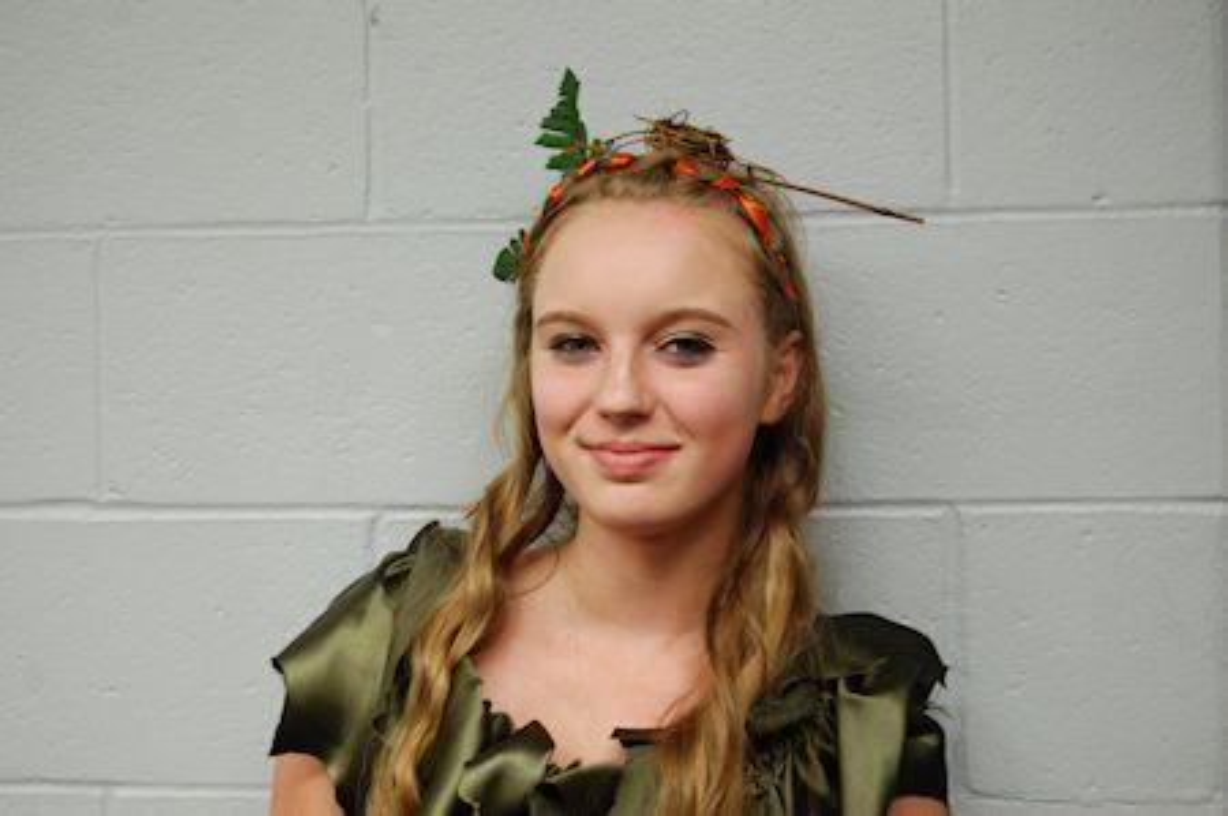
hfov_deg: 38.9
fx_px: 1738
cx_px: 614
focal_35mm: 51
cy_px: 408
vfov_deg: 26.4
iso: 800
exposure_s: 1/30
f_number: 4.5
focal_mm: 34
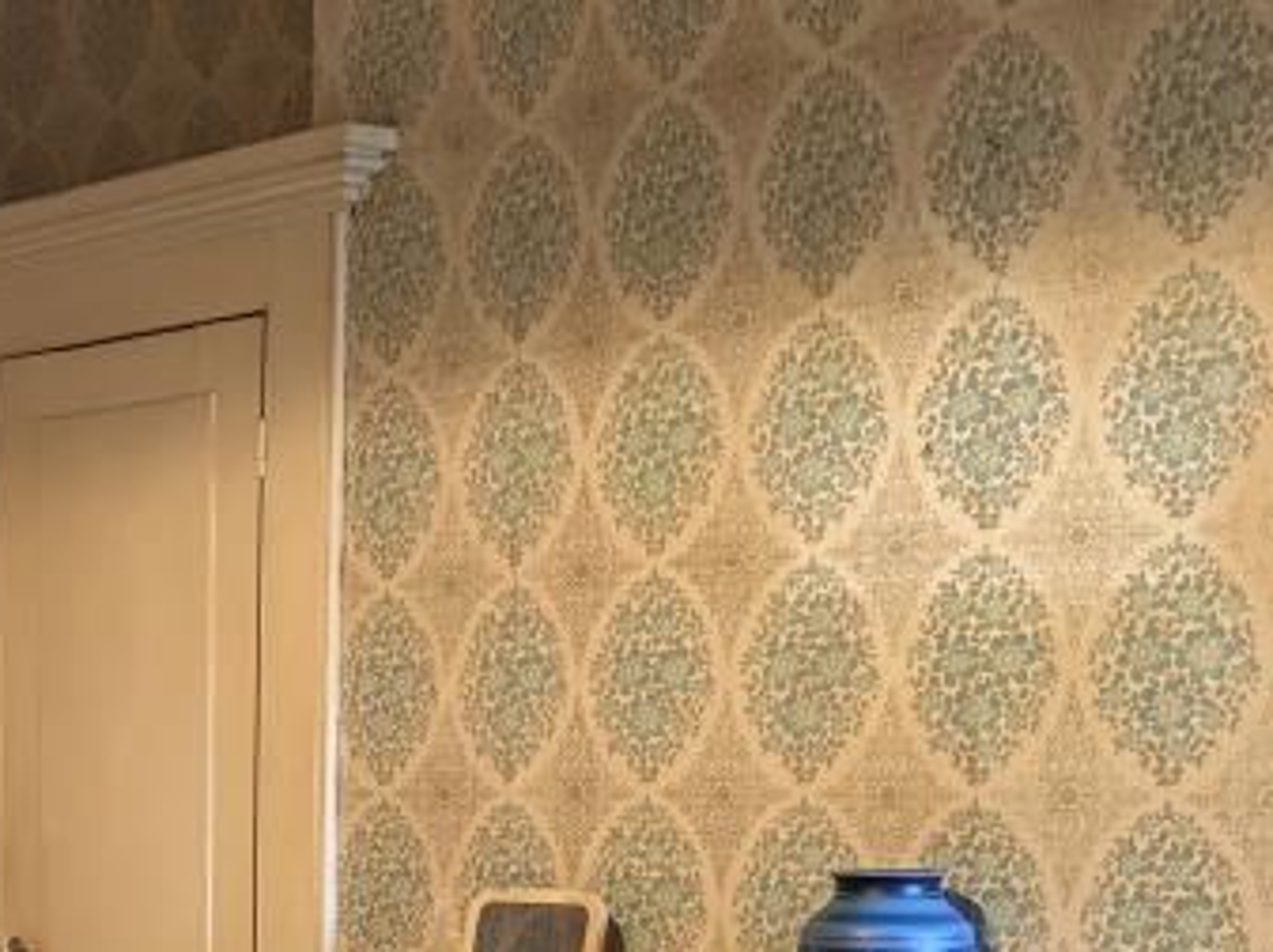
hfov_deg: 24.9
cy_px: 1058
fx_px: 2682
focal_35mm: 73
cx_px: -110
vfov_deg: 19.3
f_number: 1.78
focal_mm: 6.76
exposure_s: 1/50
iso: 640
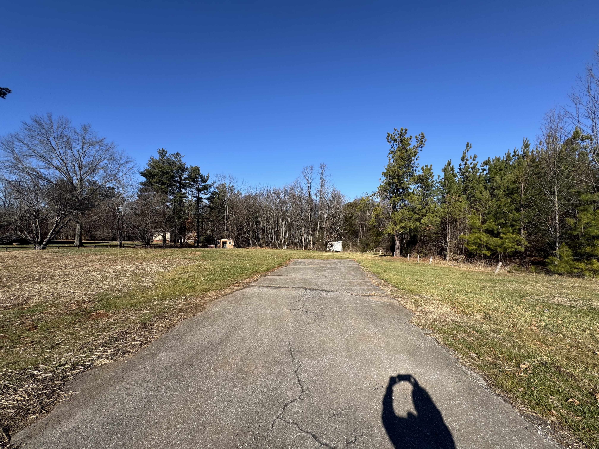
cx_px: 300
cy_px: 224
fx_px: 242
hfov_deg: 102.1
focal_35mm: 14
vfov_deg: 85.7
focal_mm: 2.22
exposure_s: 1/1567
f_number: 2.2
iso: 50
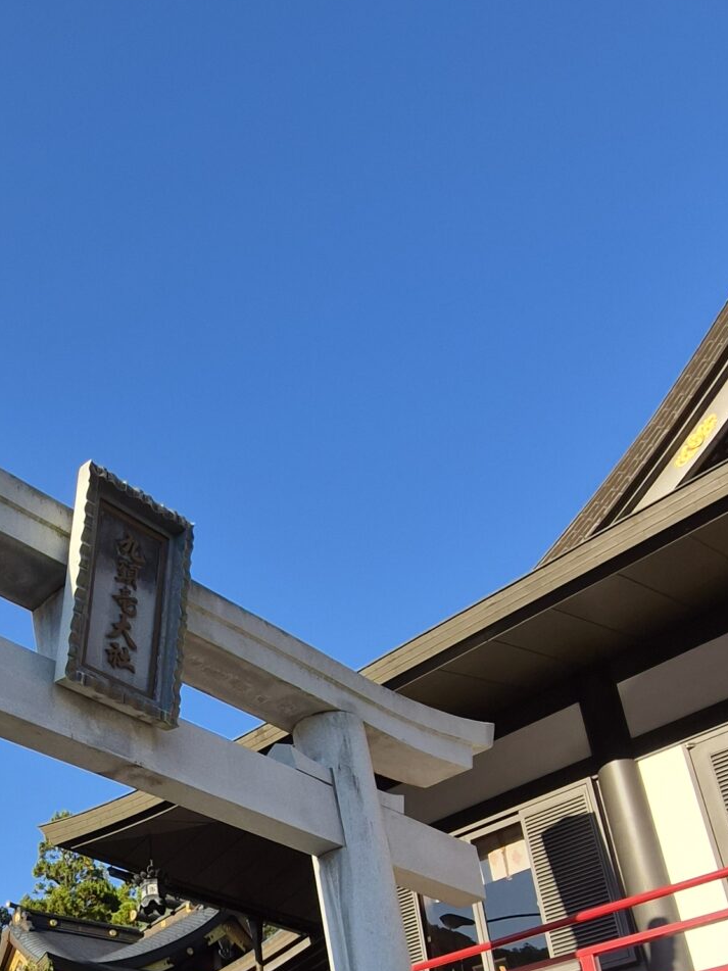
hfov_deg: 38.6
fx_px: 982
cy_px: 883
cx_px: 112
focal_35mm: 35
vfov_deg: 47.1
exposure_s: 1/784
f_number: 2.2
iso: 25
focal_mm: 1.7
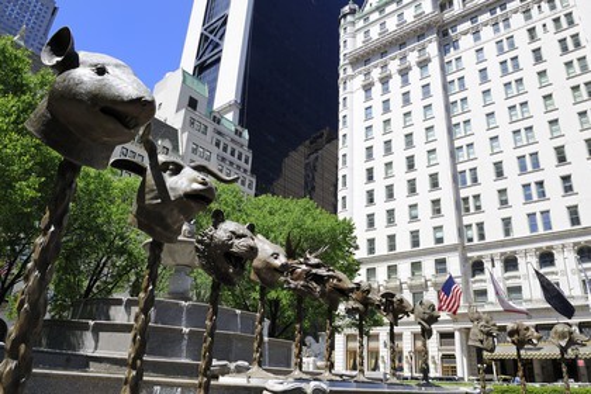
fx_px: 394
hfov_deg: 73.7
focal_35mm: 24
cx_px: 296
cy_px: 197
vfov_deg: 53.1
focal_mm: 24
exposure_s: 1/200
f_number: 9
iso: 200
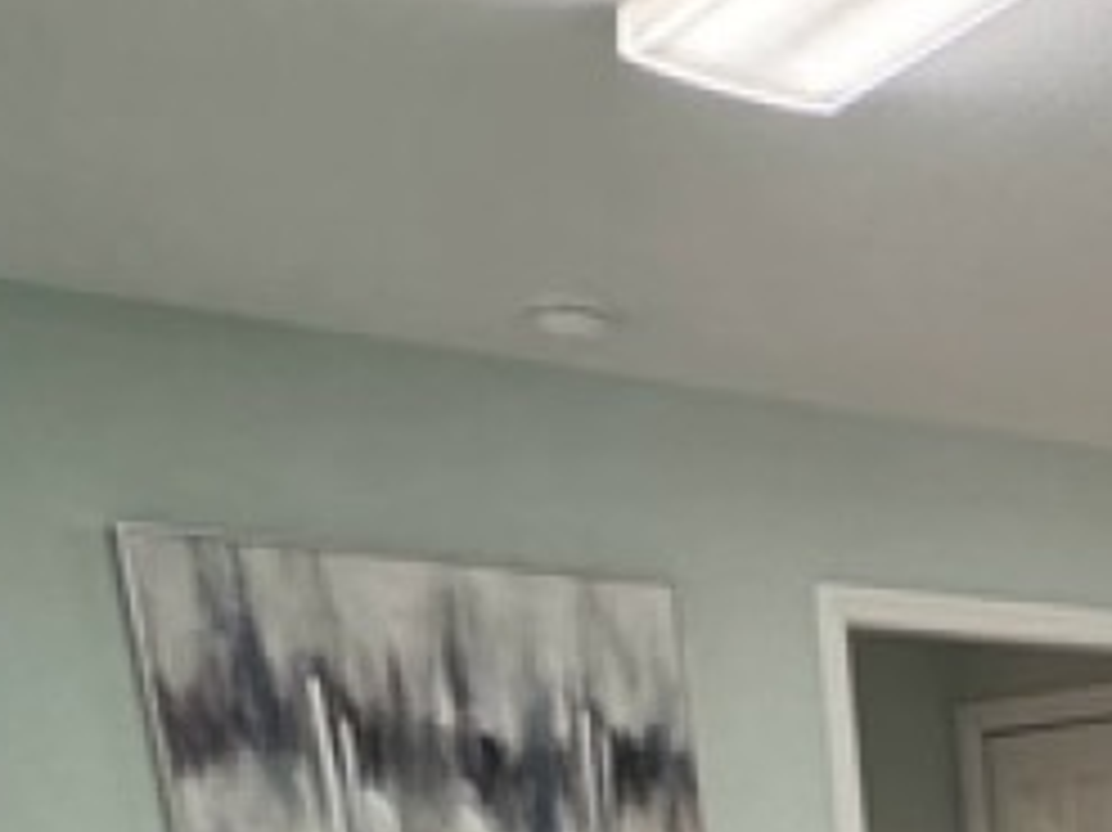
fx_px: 2183
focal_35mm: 68
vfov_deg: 16.2
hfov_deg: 25.1
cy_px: 1709
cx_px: 1414
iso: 400
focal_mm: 2.22
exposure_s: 1/60
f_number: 2.2
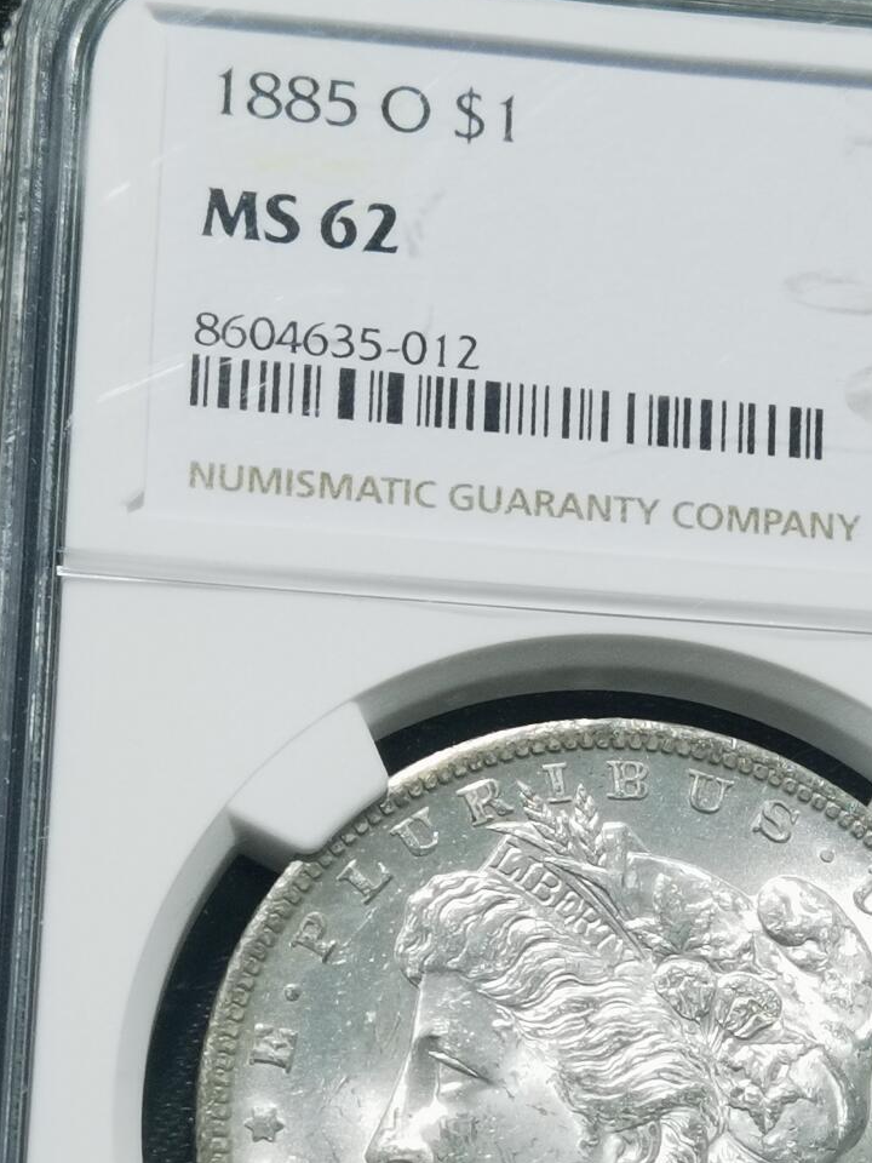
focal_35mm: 120
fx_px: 4031
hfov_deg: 12.3
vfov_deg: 16.4
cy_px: 763
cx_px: 616
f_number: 1.9
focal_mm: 6.67
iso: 100
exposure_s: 1/100
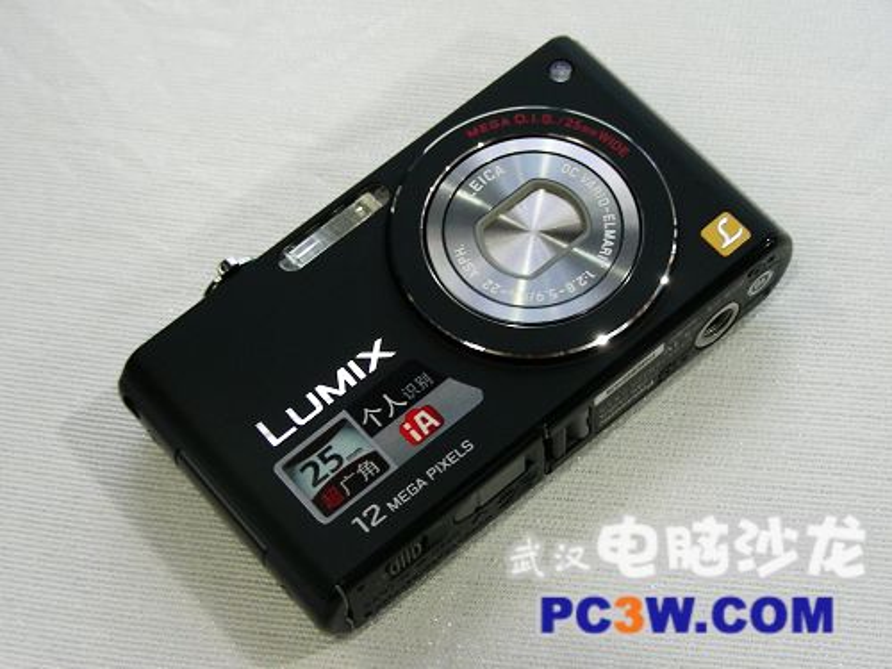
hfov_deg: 24.7
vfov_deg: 18.7
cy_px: 334
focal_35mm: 79
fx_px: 2036
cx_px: 446
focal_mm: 13.2
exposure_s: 1/5.9
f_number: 3.5
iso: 50
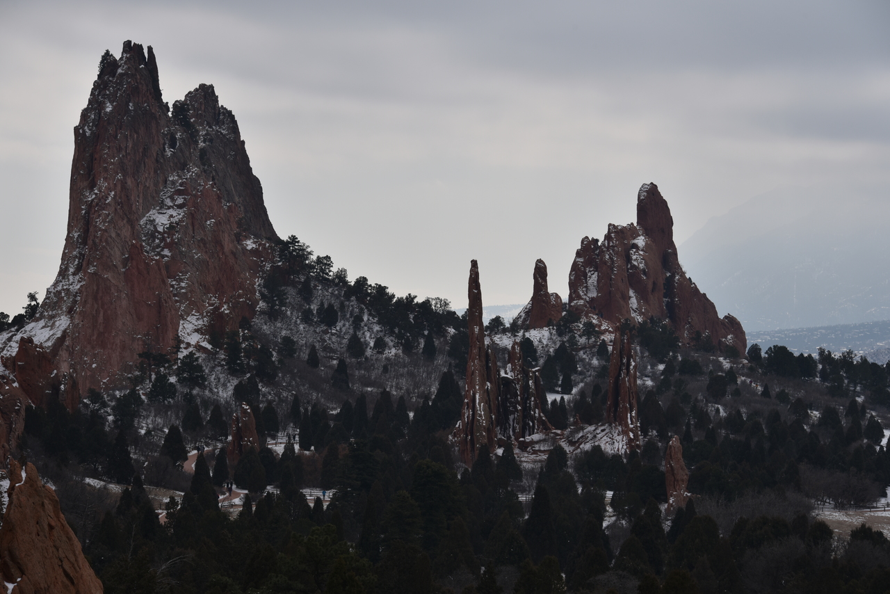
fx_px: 2769
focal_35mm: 112
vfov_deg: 12.2
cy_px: 297
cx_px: 445
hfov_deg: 18.3
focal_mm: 112
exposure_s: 1/640
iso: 100
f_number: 10
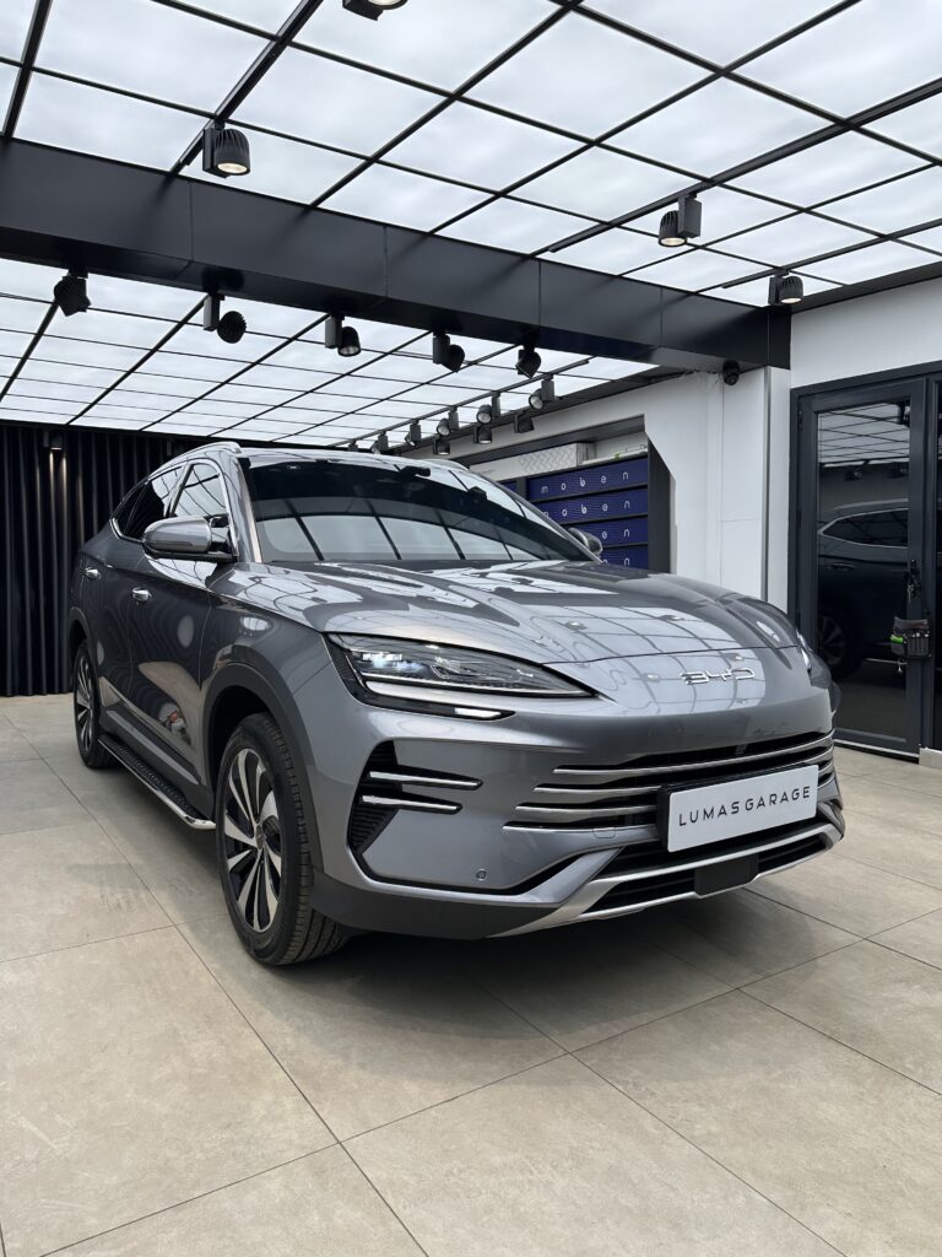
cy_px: 628
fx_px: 871
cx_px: 471
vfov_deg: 71.6
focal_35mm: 24
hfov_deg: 56.8
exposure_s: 1/980
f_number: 1.78
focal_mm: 6.86
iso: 80
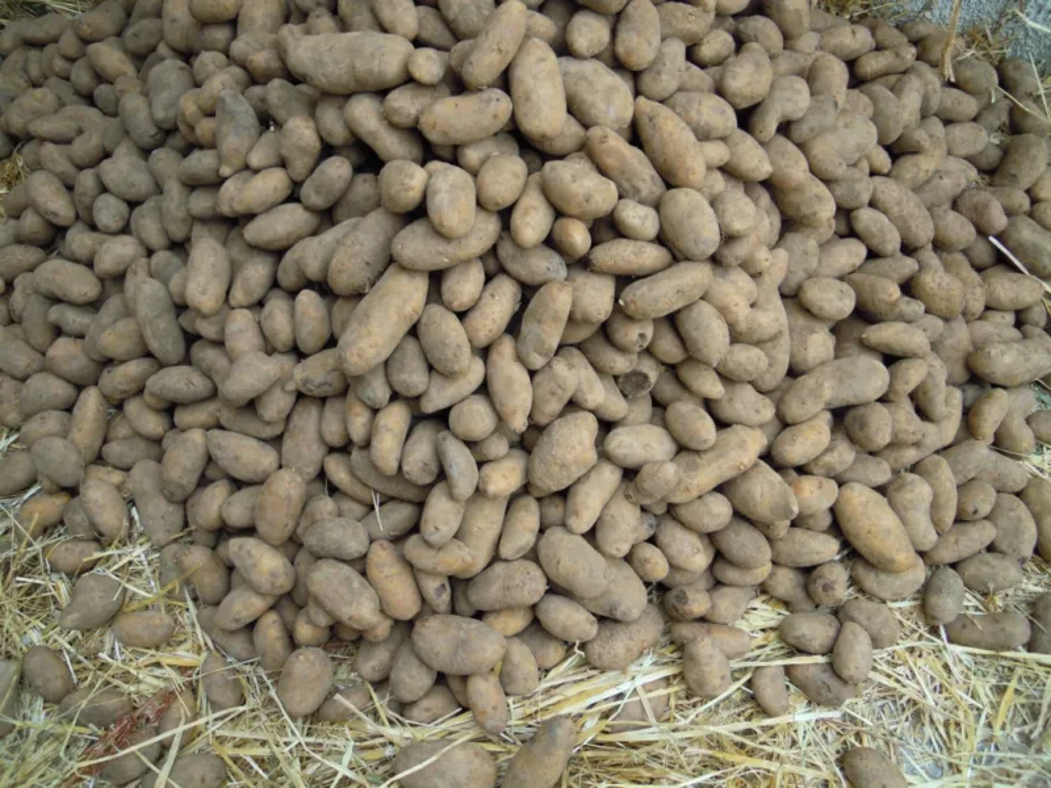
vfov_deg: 49.7
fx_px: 850
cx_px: 526
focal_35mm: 28
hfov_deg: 63.4
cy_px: 394
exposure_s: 1/250
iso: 100
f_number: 2.7
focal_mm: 5
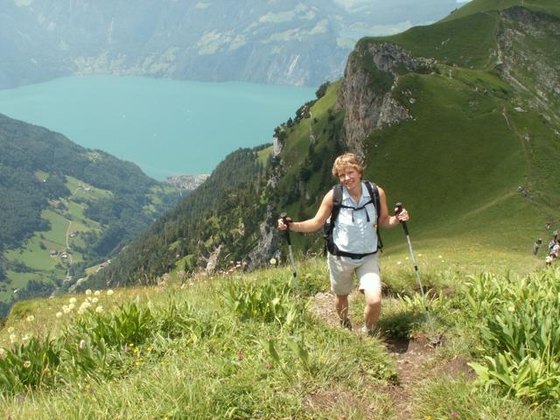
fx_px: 566
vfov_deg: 40.7
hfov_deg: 52.6
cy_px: 210
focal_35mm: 35
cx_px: 280
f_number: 8
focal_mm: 5.86
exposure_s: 1/80
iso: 50
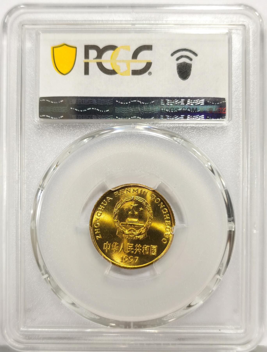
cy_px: 176
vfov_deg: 35.4
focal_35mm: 54
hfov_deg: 27.2
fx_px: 551
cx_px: 134
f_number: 16
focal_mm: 5.56
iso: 125
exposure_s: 1/100
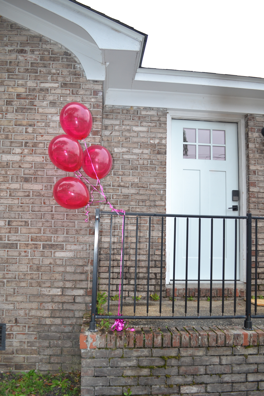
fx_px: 297
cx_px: 132
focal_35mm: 27
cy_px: 198
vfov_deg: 67.4
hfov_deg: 47.9
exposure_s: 1/100
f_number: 4
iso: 400
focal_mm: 18
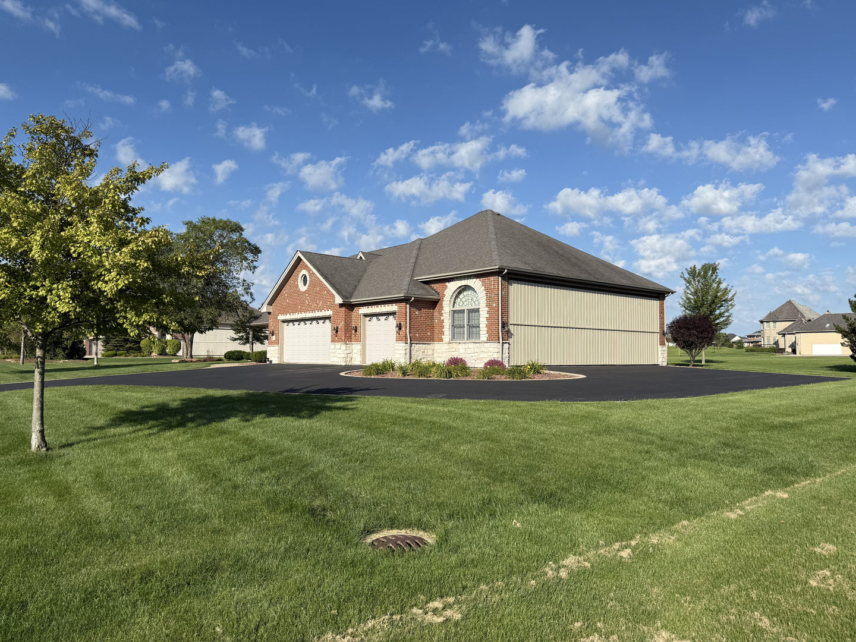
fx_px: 593
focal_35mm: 24
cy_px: 321
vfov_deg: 56.8
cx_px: 428
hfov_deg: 71.6
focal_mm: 6.76
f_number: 1.78
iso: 80
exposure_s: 1/5714
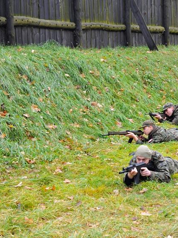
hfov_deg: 14.3
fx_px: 700
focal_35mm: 102
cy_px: 119
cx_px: 178
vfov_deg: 19.3
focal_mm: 70
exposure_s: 1/125
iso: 640
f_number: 5.6
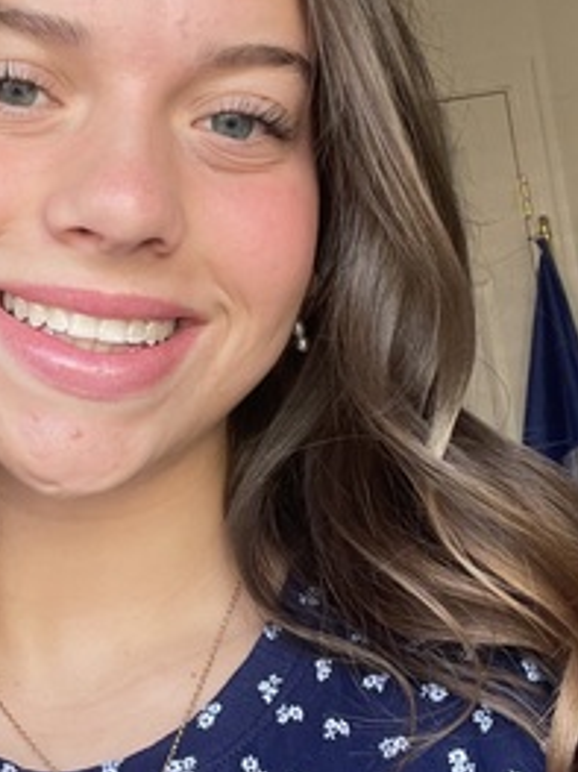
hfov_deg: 25.4
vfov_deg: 33.8
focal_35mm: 57
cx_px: 157
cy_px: 367
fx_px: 1270
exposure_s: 1/60
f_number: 2.2
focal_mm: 2.71
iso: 125
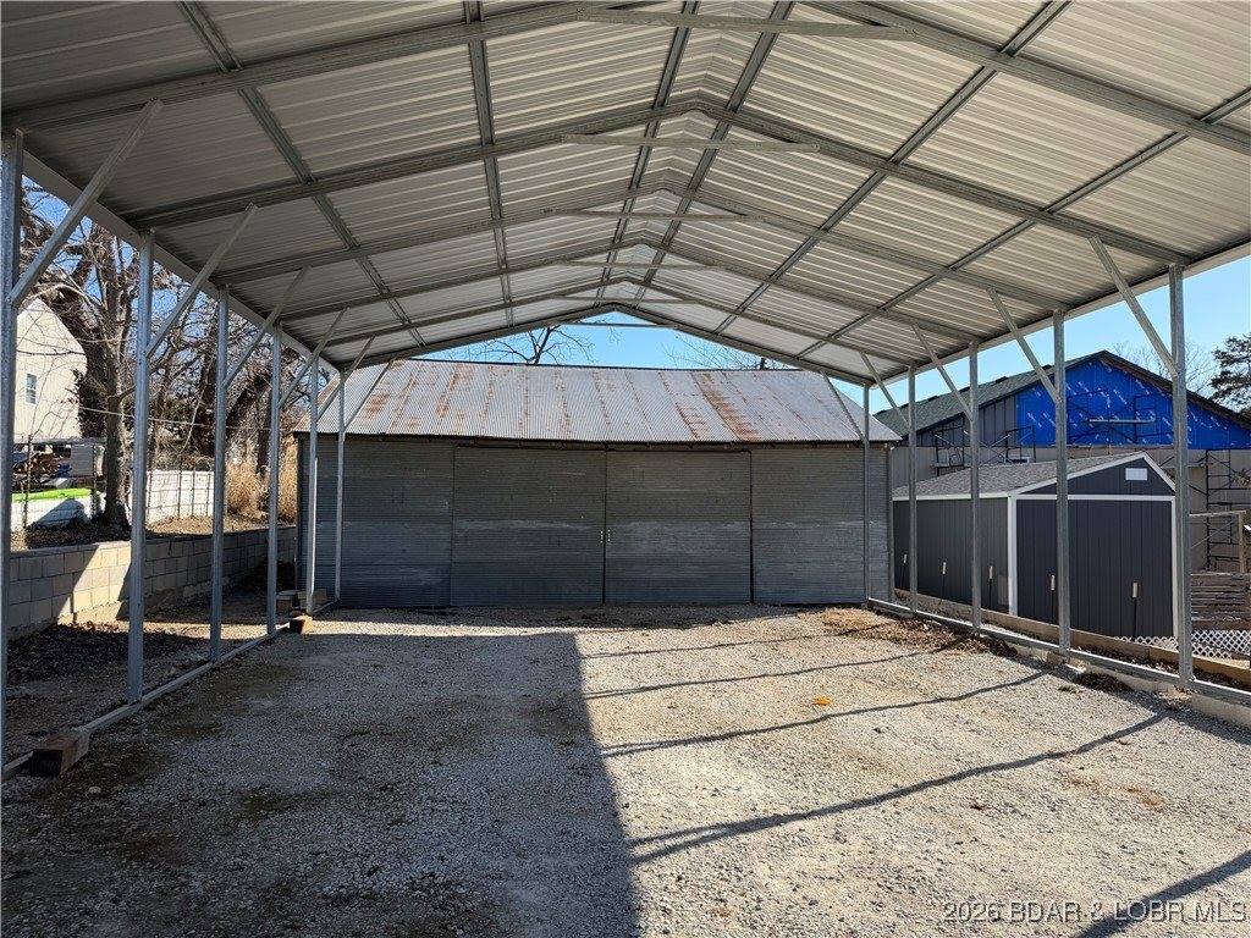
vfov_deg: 56.8
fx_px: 867
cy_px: 469
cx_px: 626
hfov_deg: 71.6
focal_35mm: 24
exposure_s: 1/2525
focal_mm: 6.76
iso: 80
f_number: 1.78
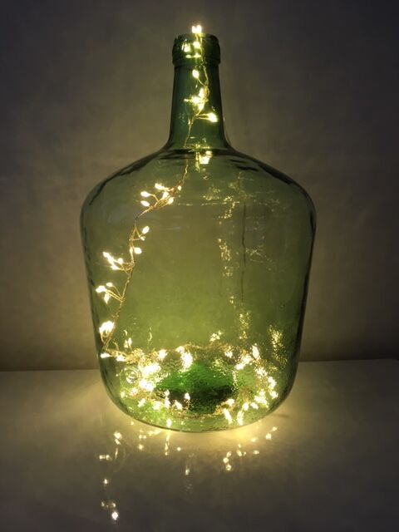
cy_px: 266
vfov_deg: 61.7
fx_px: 446
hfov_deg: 48.2
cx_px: 200
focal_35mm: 29
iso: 64
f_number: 2.2
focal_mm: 4.15
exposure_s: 1/33
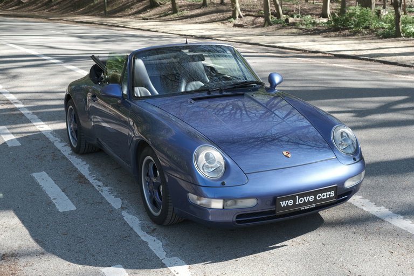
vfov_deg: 27.5
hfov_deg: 40.3
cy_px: 138
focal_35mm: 49
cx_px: 207
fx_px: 563
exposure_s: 1/250
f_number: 5
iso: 320
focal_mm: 32.9
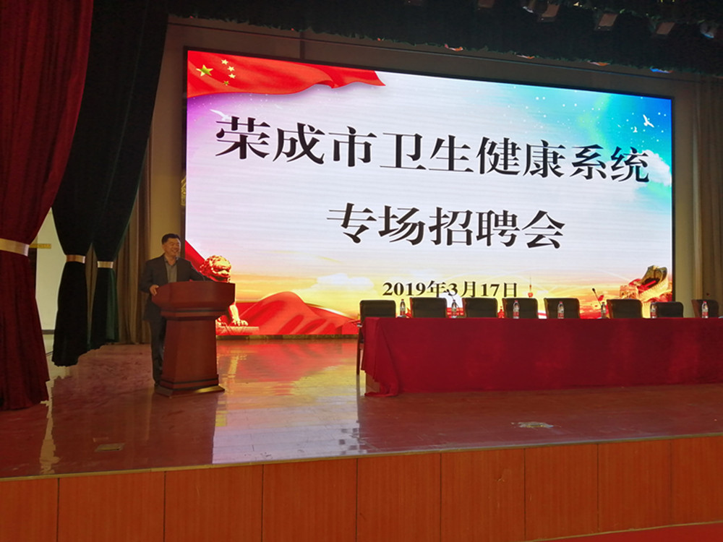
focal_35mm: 26
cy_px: 271
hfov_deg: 67.3
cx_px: 362
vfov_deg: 53.1
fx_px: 543
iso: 50
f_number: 1.8
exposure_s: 1/33.3
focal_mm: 3.6
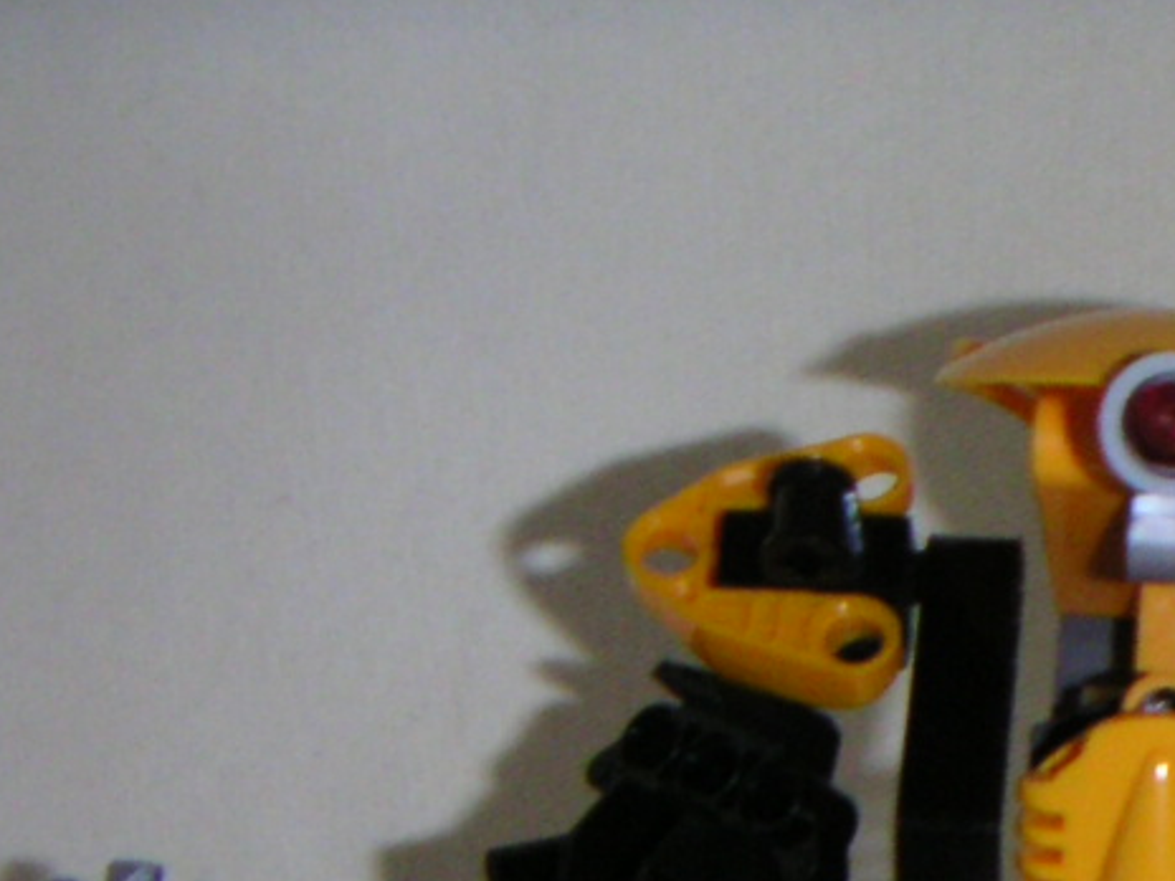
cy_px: 1104
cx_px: 1228
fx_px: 3462
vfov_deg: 14.0
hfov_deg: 18.7
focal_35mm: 102
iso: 200
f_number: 2.8
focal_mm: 4.8
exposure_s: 1/45
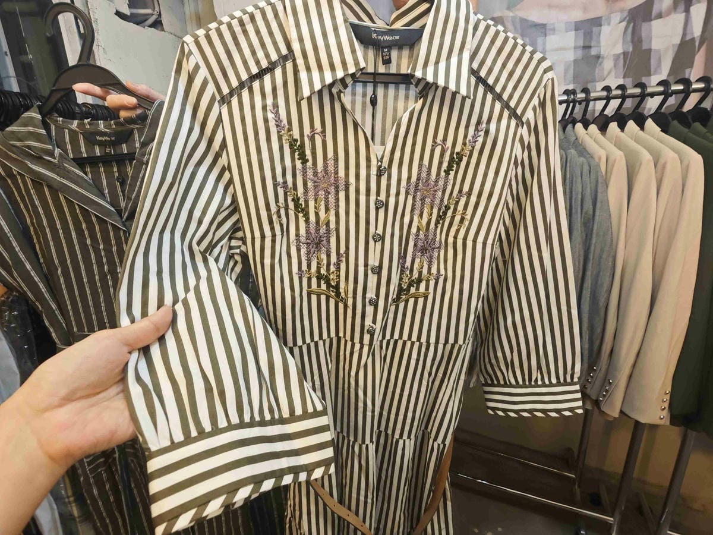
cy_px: 268
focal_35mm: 17
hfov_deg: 91.0
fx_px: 350
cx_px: 356
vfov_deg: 74.7
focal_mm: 2.03
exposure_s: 1/60
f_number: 1.8
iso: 64
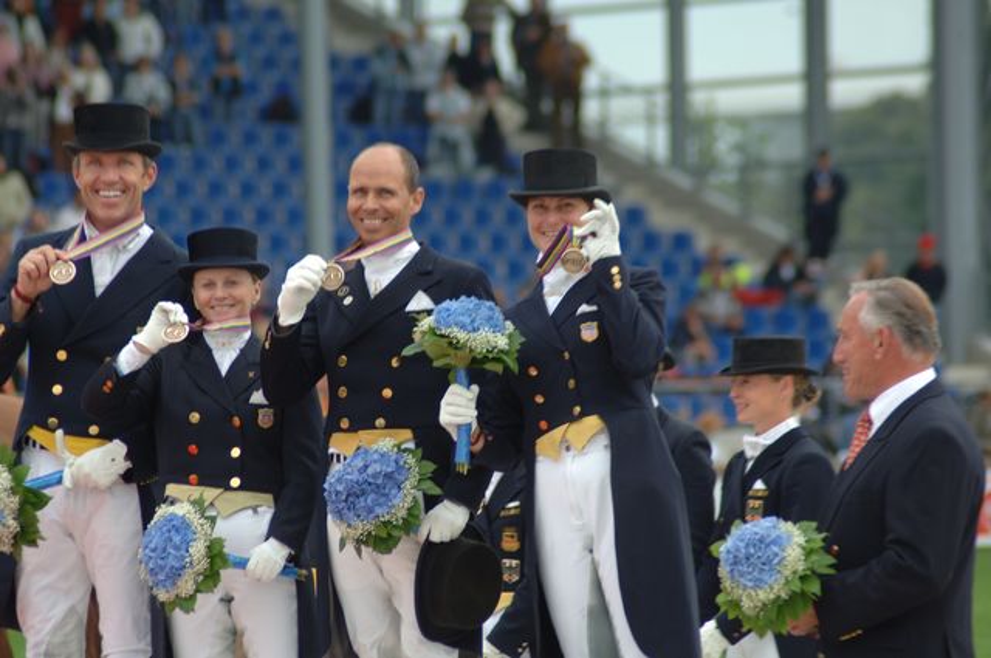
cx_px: 496
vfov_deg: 3.8
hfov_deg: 5.7
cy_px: 329
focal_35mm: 360
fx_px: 9897
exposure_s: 1/250
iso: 200
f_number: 5.6
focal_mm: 240
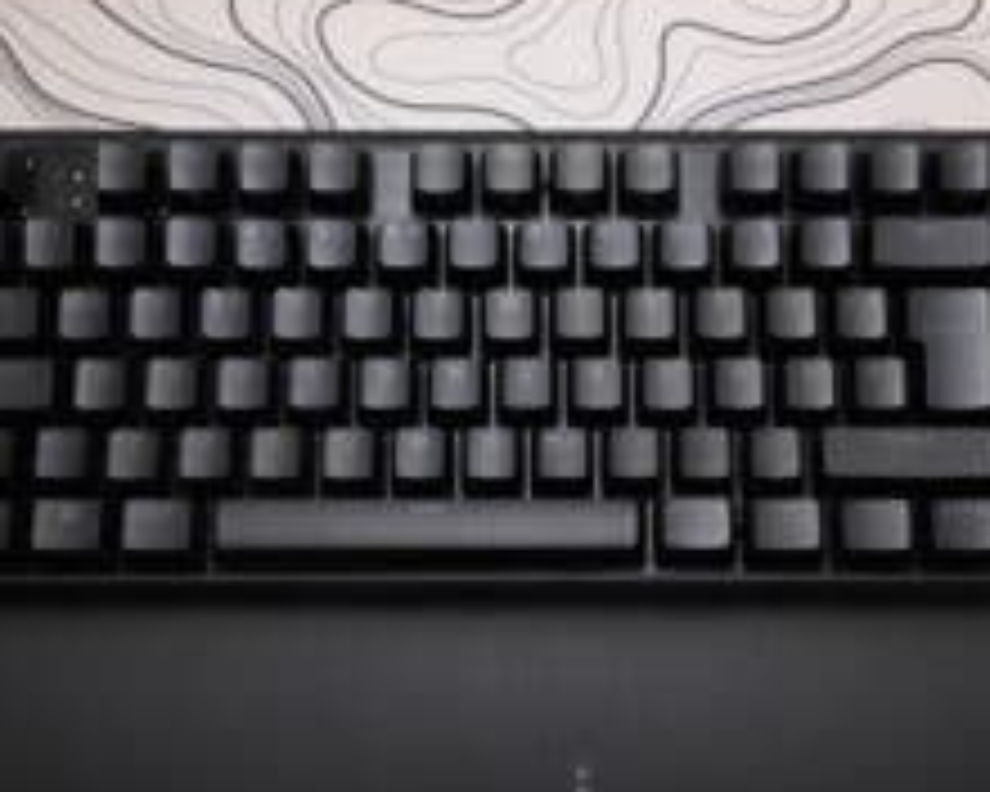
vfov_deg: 27.6
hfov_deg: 34.1
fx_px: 1612
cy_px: 450
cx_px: 580
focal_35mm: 55
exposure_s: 1/70
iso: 3200
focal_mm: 22
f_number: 8
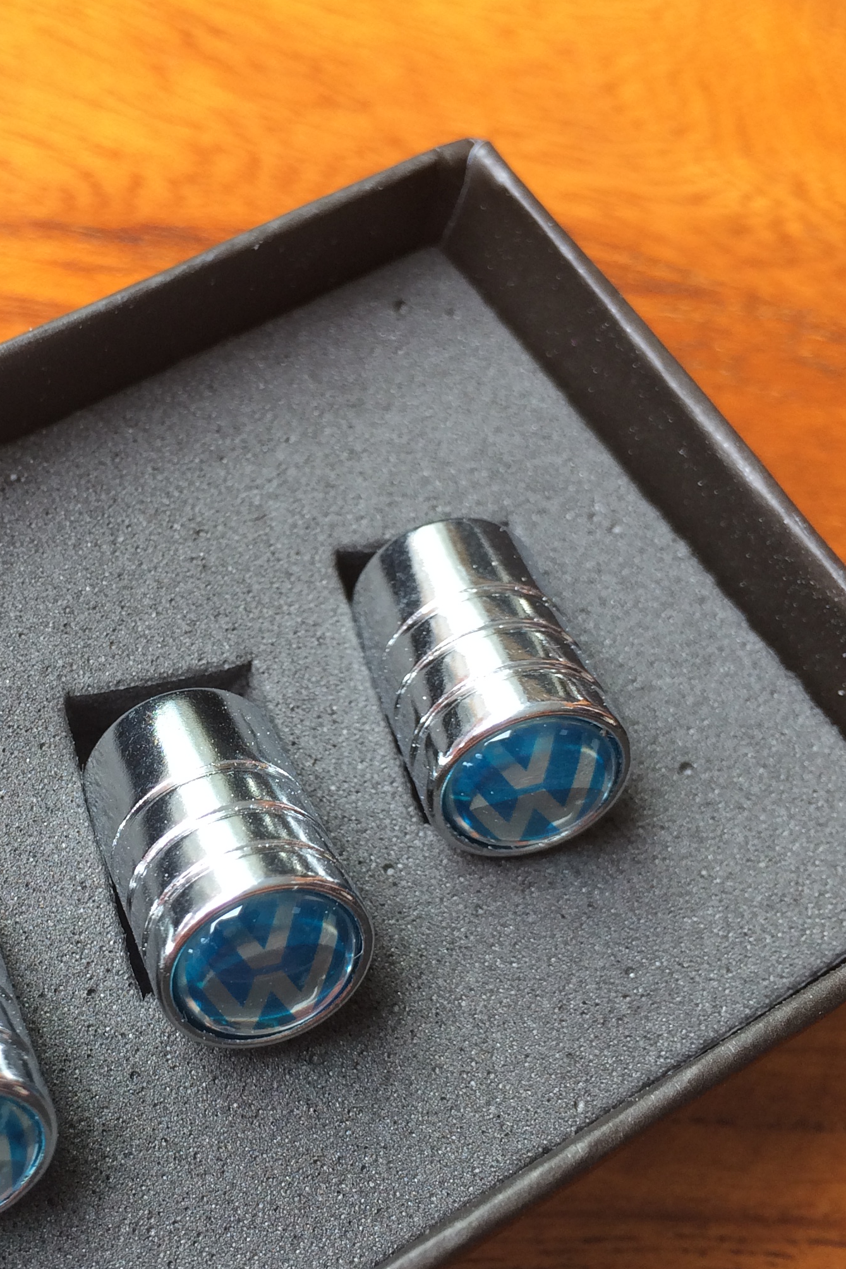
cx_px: 150
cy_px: 635
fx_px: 1727
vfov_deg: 40.3
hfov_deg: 26.9
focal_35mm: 49
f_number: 2.2
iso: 32
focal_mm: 4.15
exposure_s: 1/100
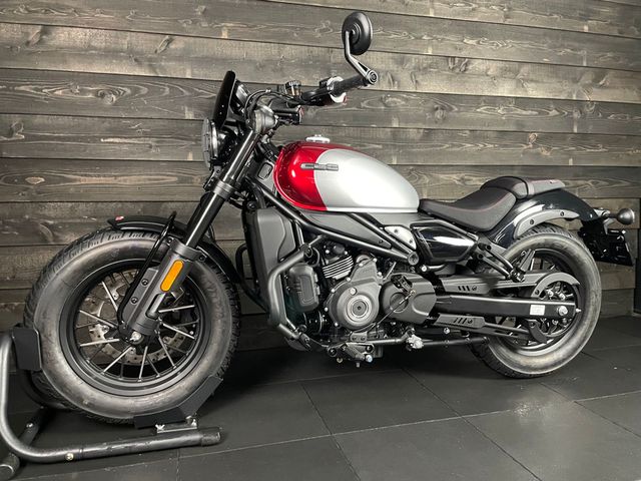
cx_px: 320
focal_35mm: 26
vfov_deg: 53.1
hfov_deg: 67.3
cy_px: 240
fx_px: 481
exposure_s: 1/25
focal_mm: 4.2
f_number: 1.6
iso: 500
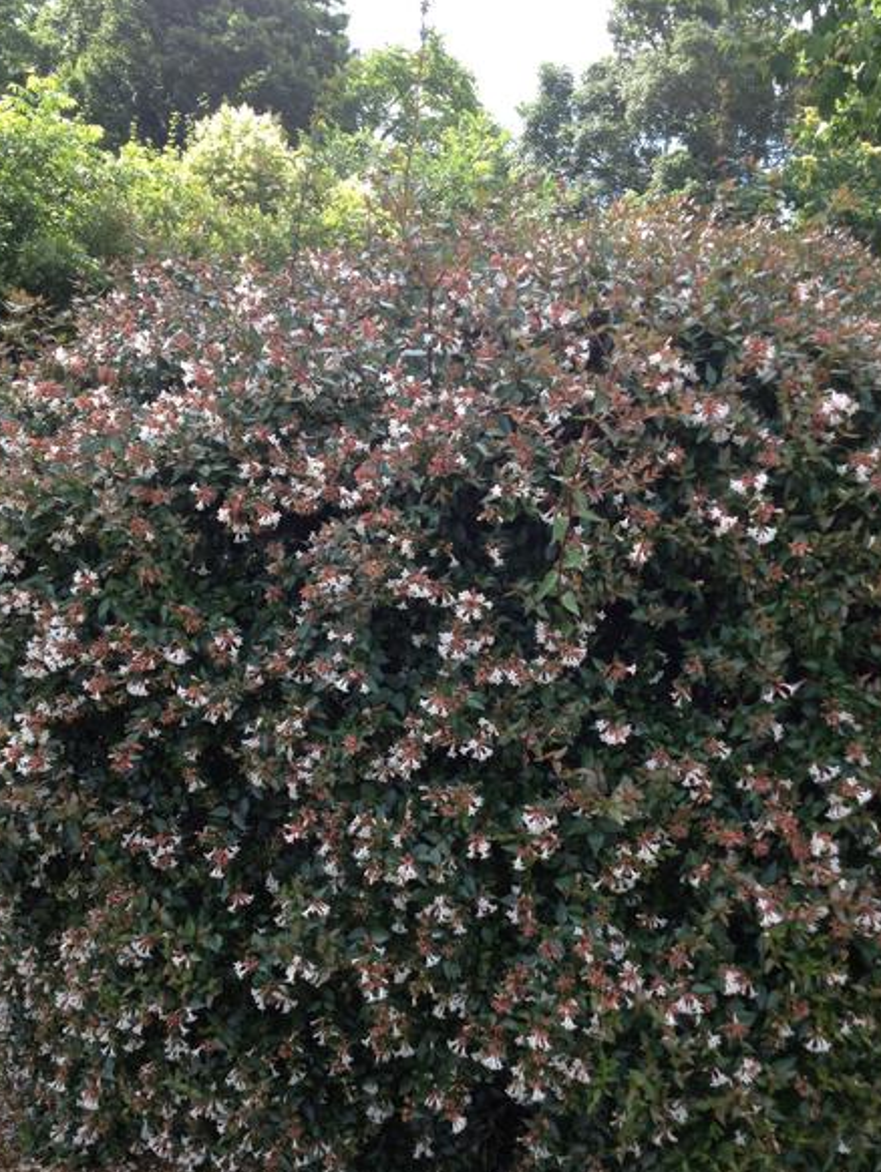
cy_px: 633
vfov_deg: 46.7
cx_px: 473
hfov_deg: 36.0
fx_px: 1356
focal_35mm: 40
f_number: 2.4
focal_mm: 4.28
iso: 50
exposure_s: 1/334
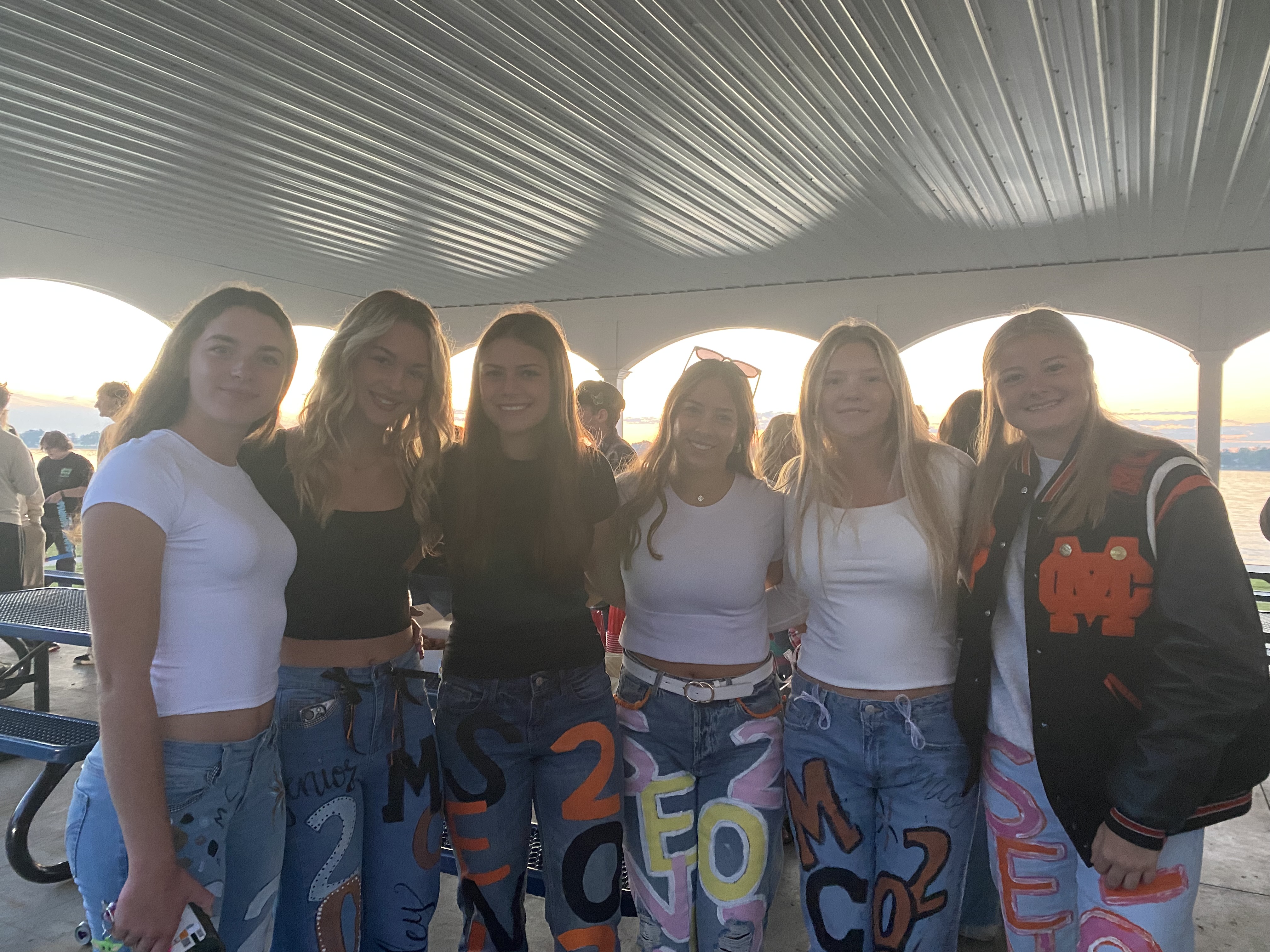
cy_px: 476
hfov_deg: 67.3
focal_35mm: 26
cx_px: 635
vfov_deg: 53.1
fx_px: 954
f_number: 1.8
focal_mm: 4.25
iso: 400
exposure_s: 1/60
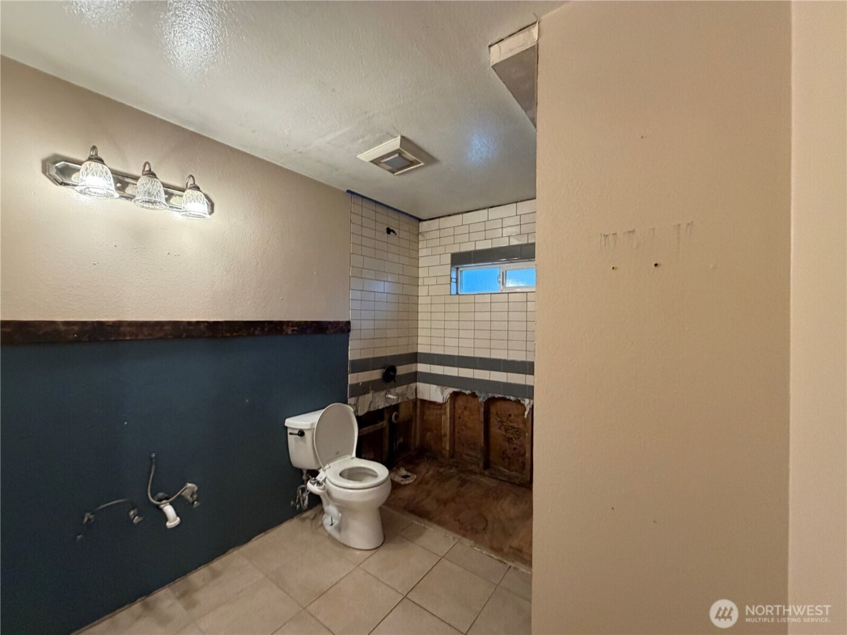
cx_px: 424
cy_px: 318
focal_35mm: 14
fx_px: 343
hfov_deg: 102.1
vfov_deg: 85.7
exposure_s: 1/60
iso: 500
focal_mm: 2.22
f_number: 2.2
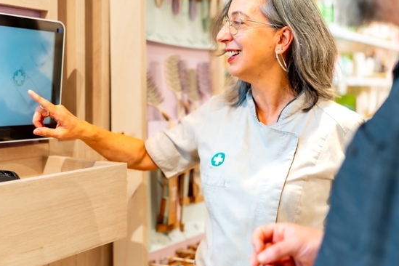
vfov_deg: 26.5
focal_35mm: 51
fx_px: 565
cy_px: 122
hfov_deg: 38.9
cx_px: 201
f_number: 1.4
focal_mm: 35
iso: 250
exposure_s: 1/250
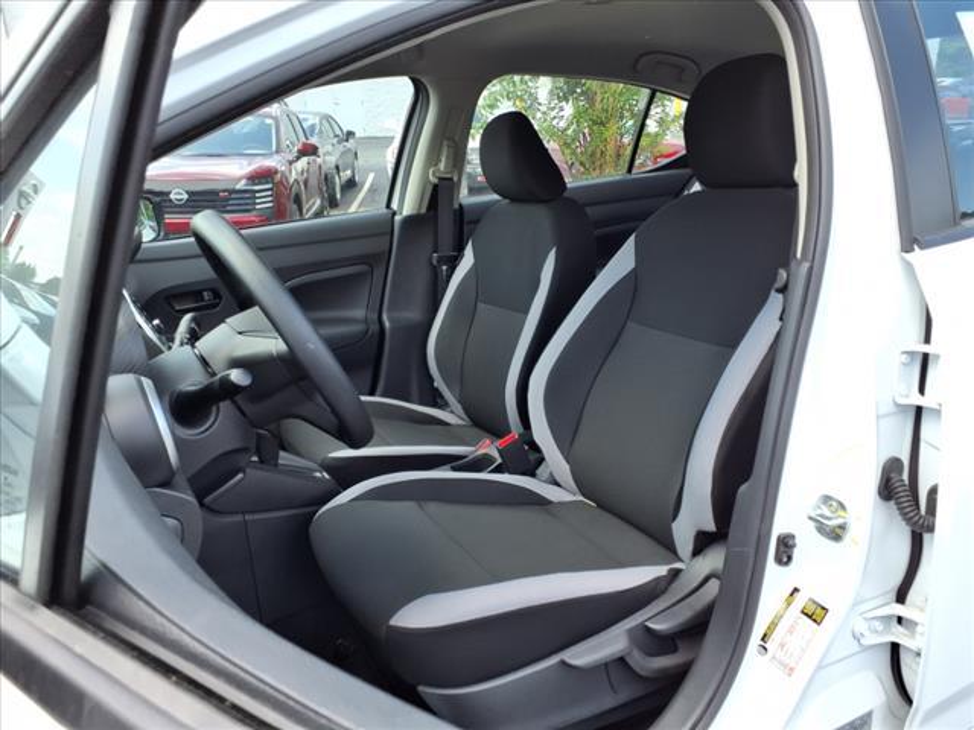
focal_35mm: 27
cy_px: 365
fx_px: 760
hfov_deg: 65.3
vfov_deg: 51.4
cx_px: 487
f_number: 1.9
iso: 40
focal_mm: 3.58
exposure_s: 1/263
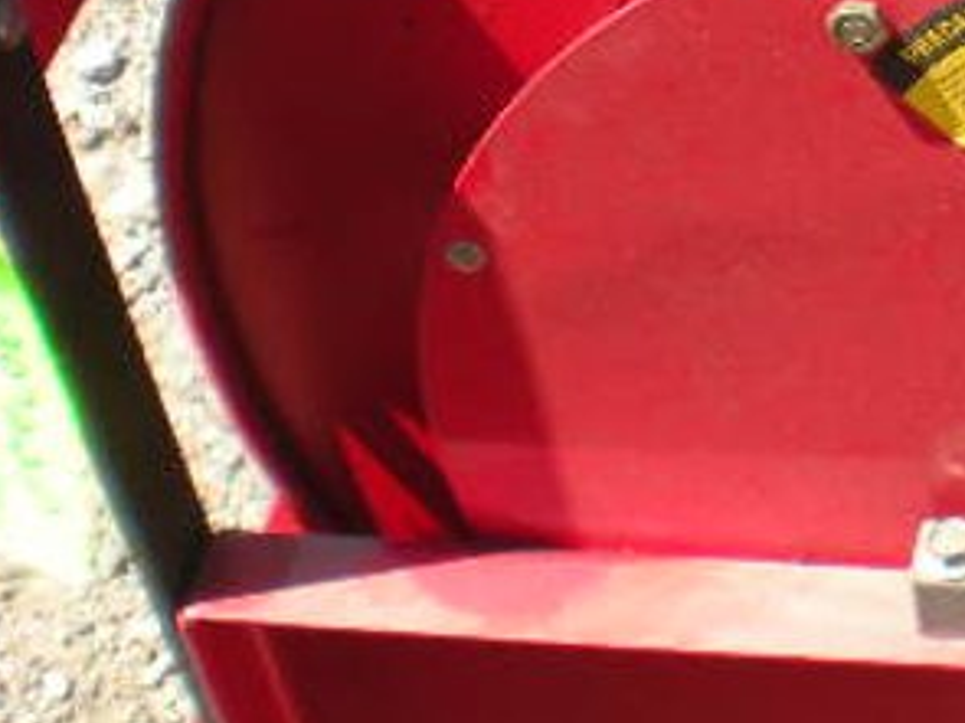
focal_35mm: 103
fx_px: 2870
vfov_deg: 14.3
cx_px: 1263
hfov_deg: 17.8
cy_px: 147
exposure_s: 1/153
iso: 64
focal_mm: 6.3
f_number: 4.6
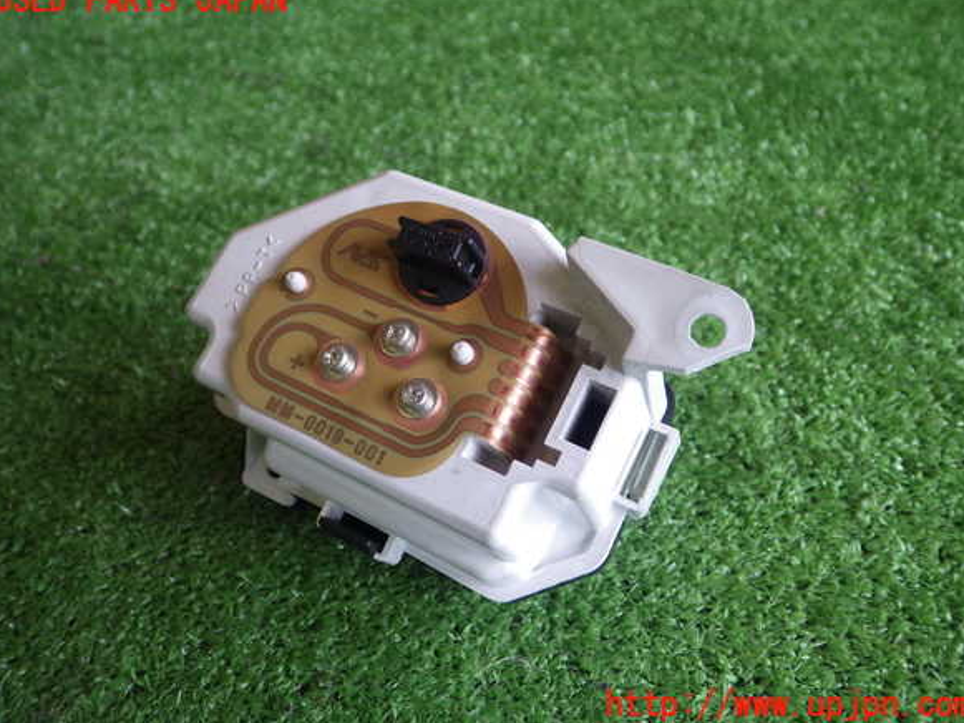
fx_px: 891
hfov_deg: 56.8
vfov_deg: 44.2
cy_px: 353
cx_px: 483
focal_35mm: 32
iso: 250
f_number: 2.3
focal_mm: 5.5
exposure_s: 1/80
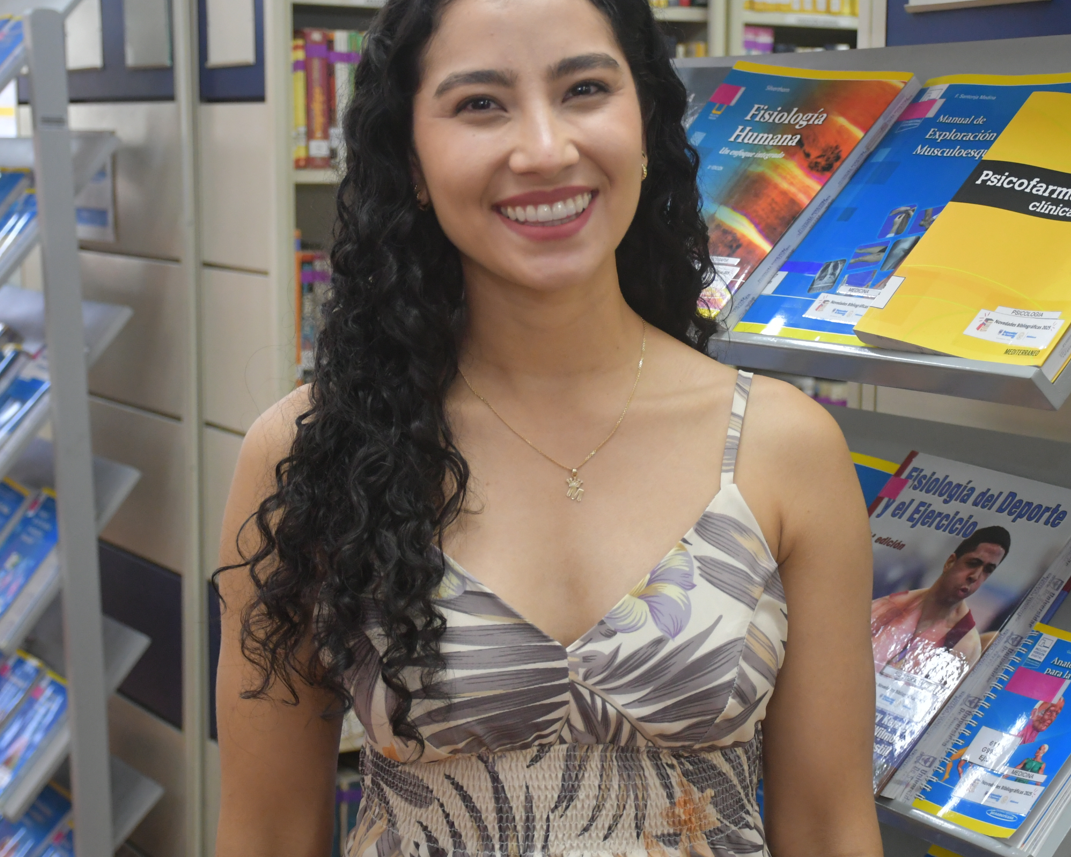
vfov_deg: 21.3
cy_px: 405
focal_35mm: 72
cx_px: 603
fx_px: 2282
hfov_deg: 26.4
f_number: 4.2
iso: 1600
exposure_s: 1/125
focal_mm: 34
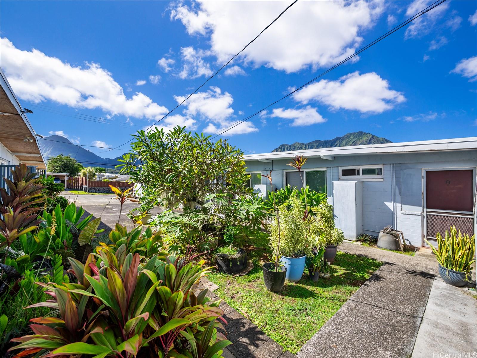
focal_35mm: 14
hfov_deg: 102.1
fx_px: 193
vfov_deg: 85.7
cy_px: 179
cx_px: 238
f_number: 4
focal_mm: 7
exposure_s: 1/3200
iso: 100
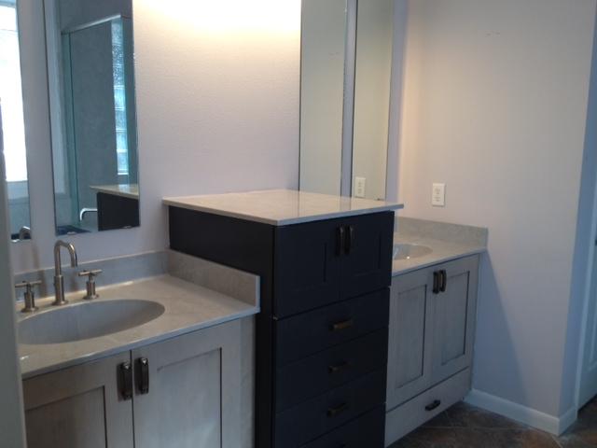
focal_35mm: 35
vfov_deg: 40.7
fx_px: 604
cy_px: 224
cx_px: 298
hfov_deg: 52.6
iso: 50
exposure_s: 1/30
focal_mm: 4.28
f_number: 2.4
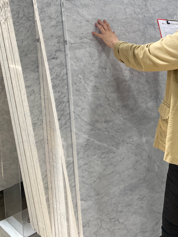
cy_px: 69
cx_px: 143
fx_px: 302
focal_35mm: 44
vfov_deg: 42.0
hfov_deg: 32.0
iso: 125
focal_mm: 4.25
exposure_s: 1/121
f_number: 1.8
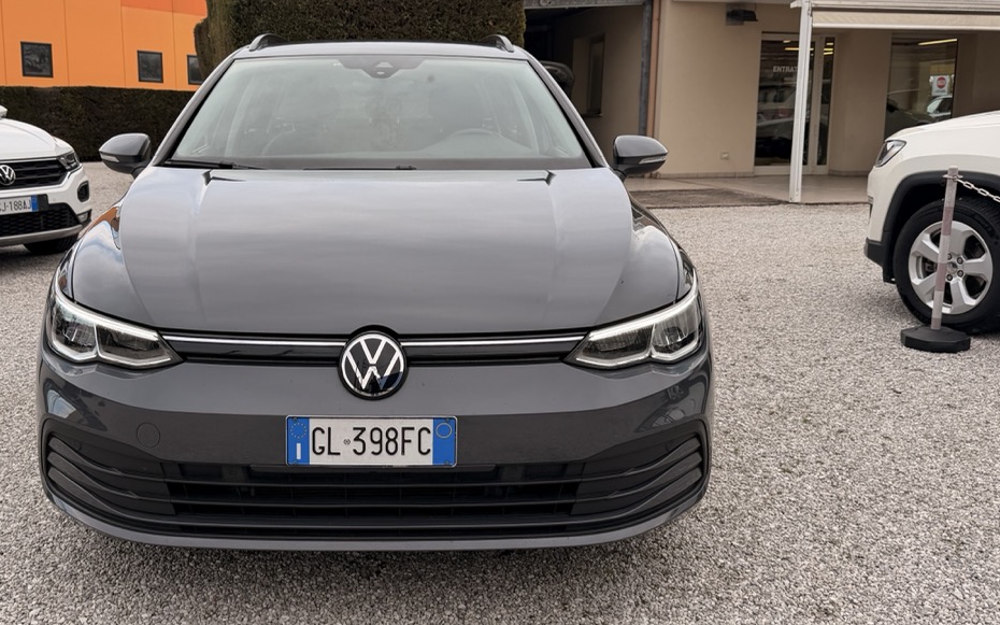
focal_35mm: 35
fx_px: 954
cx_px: 395
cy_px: 276
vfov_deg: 36.2
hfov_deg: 54.9
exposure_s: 1/979
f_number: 1.78
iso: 100
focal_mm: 6.76
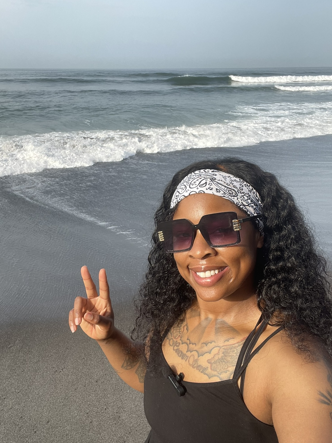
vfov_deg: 58.4
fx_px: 397
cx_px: 161
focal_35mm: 31
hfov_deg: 45.4
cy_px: 221
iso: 25
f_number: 2.2
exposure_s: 1/285
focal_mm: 2.71
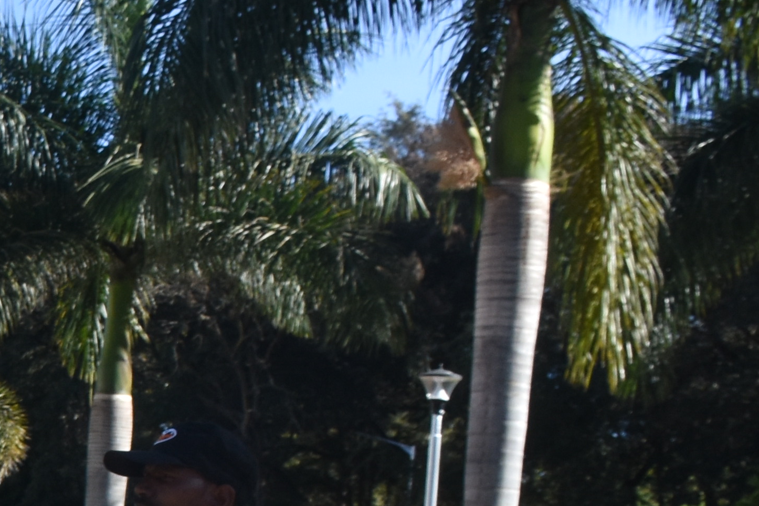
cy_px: 650
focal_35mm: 112
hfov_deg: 15.8
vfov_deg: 11.9
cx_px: -577
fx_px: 2361
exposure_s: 1/500
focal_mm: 18
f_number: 8
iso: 280
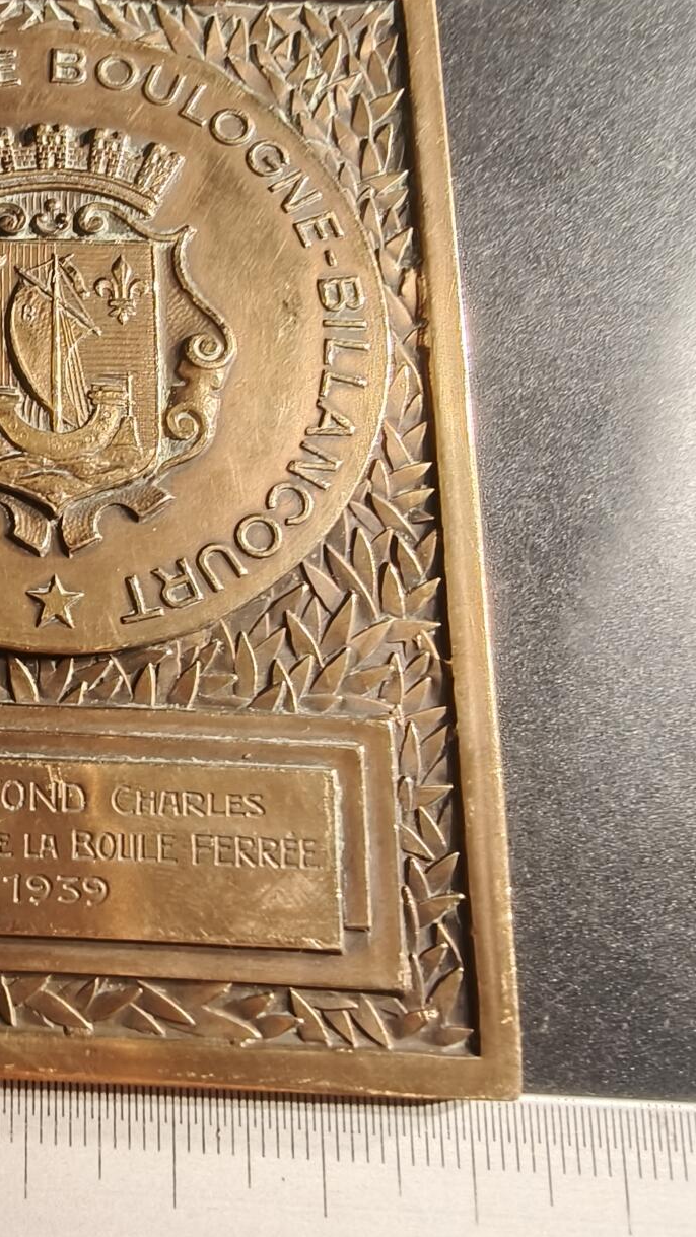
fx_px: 1214
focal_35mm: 37
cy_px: 772
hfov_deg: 30.5
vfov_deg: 53.4
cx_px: 66
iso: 160
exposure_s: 1/50
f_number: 2
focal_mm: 2.32
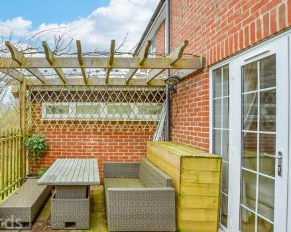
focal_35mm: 21
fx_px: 181
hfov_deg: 74.5
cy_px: 123
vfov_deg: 65.5
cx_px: 90
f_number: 8
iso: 320
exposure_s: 1/160
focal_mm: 10
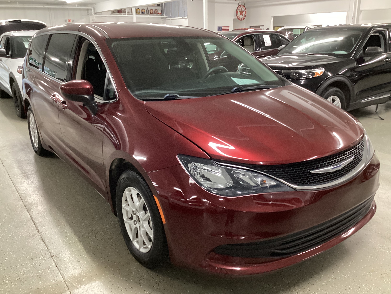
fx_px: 350
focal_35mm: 31
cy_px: 147
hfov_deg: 58.4
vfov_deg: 45.4
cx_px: 196
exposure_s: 1/40
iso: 400
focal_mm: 3.3
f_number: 2.4
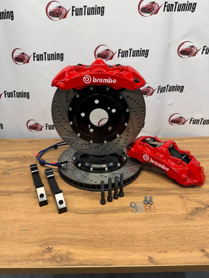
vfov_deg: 71.6
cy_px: 139
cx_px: 104
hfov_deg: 56.8
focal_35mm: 24
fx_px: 193
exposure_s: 1/100
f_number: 1.78
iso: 100
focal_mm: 6.76
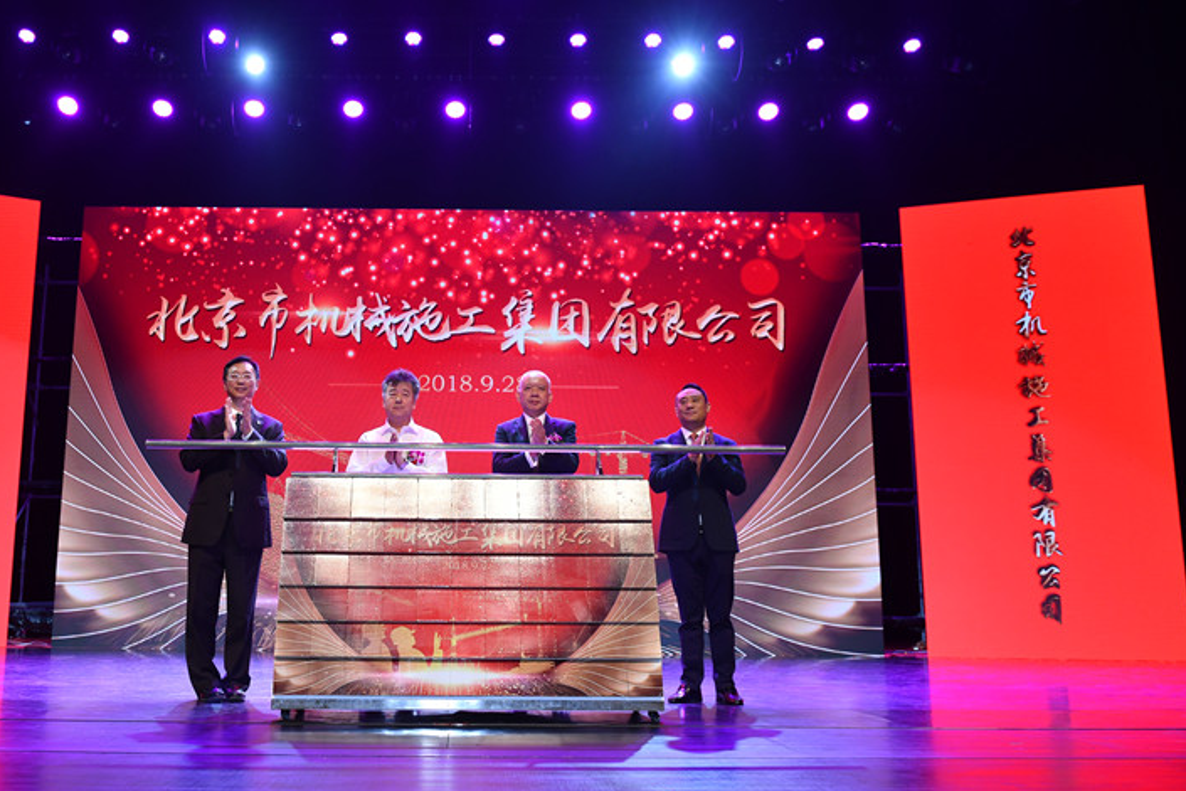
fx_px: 1219
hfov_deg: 51.4
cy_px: 370
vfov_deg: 35.9
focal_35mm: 37
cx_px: 453
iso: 800
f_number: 5
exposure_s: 1/125
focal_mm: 29
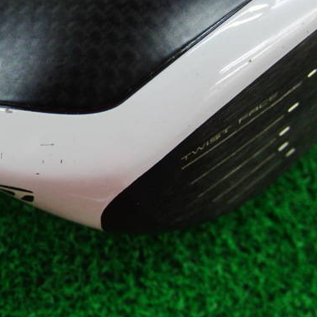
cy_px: 132
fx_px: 580
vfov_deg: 30.5
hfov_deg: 29.7
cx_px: 53
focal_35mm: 56
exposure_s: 1/50
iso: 400
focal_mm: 6.42
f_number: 3.6
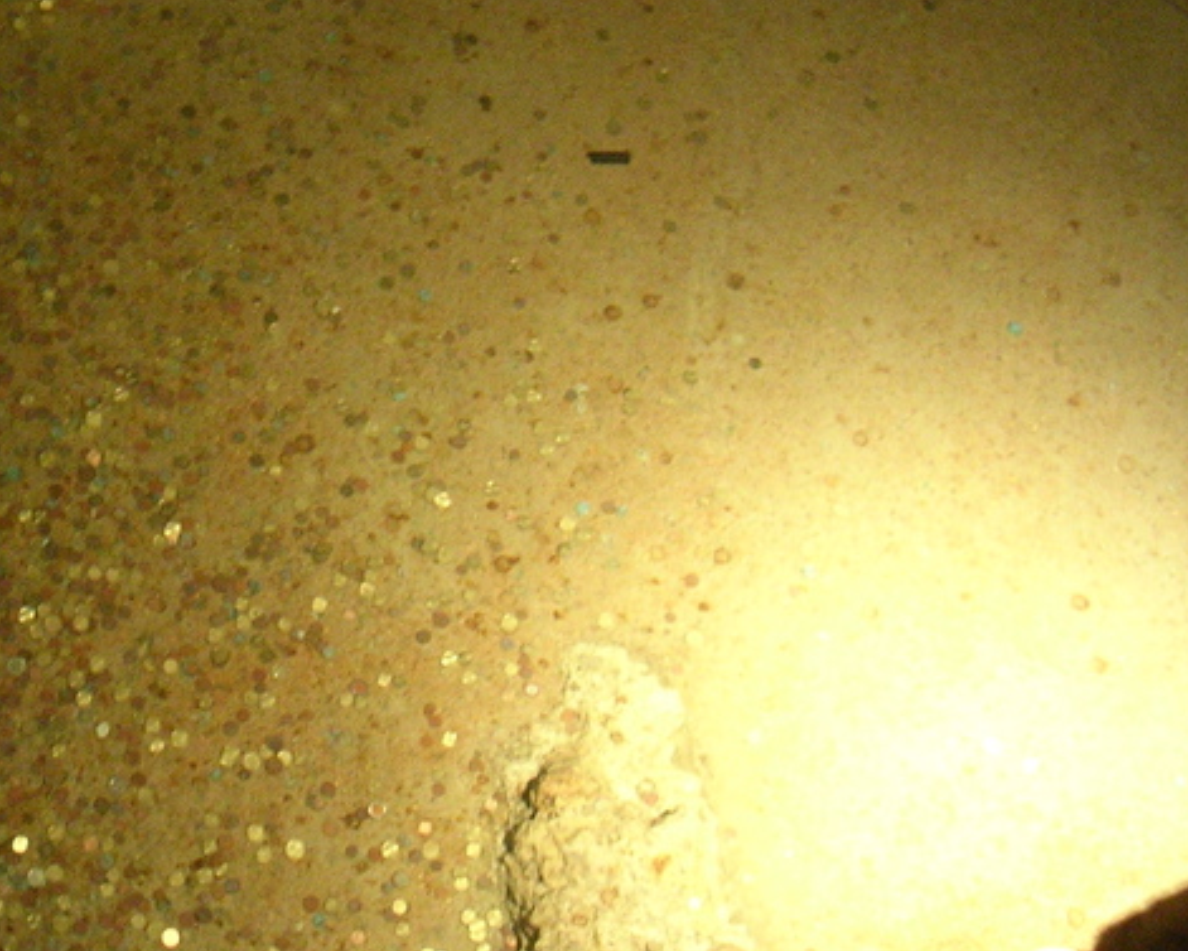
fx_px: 2216
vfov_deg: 23.9
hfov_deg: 29.5
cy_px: 222
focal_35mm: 63
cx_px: 295
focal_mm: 5.8
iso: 400
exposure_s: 1/1.4
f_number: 2.8
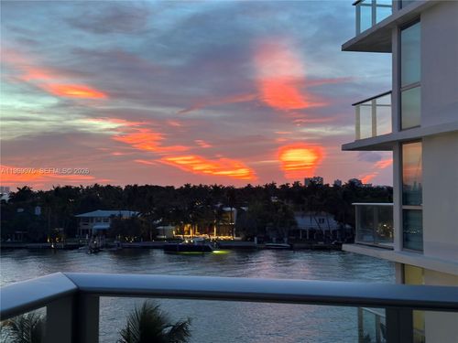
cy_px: 172
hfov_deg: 39.7
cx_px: 229
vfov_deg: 30.3
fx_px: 635
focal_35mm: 48
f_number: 1.78
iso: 250
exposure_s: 1/40
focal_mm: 6.86
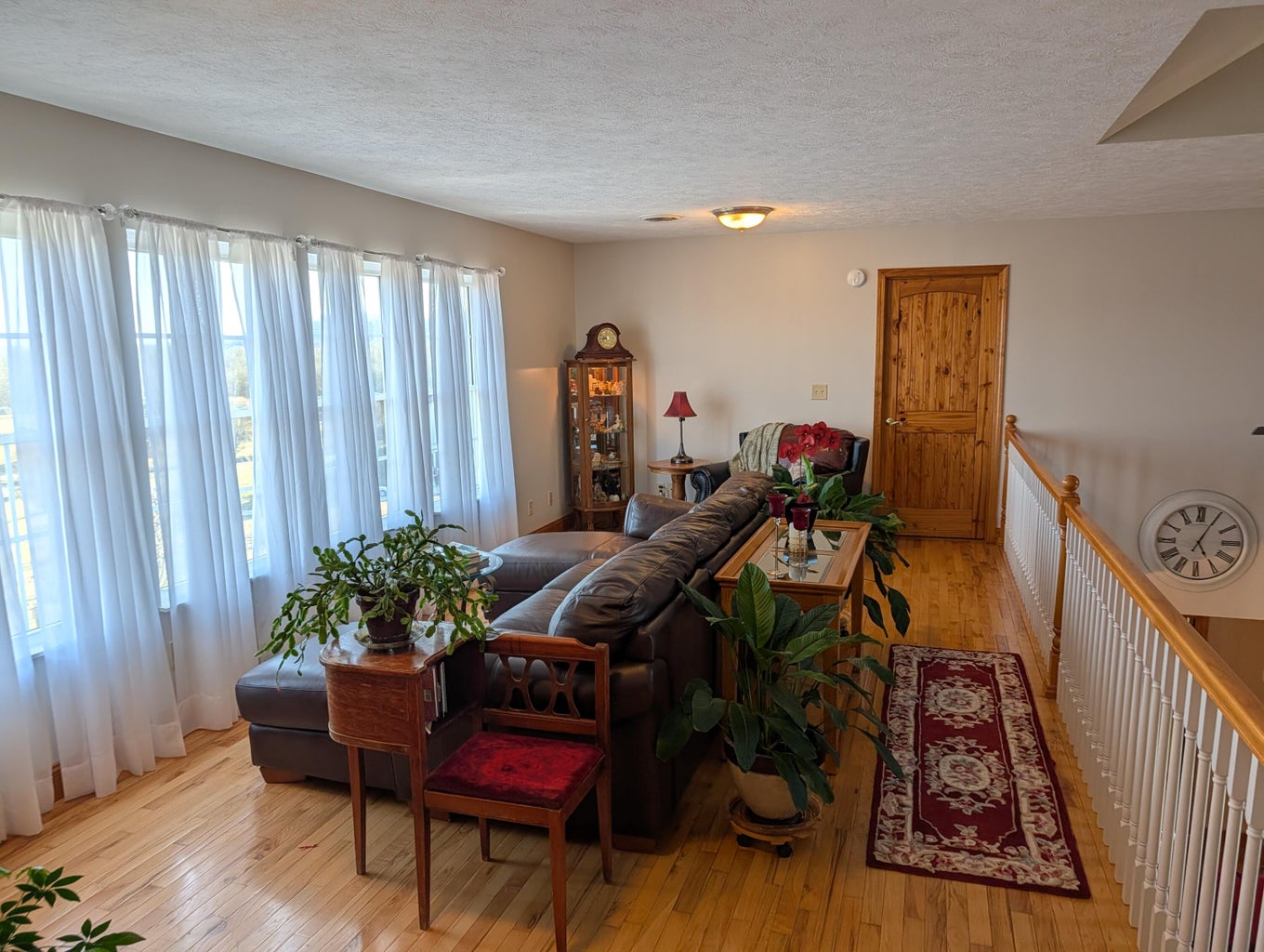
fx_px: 878
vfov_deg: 56.9
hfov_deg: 71.5
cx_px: 632
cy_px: 476
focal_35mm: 24
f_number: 1.68
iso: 24
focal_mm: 6.9
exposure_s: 1/60
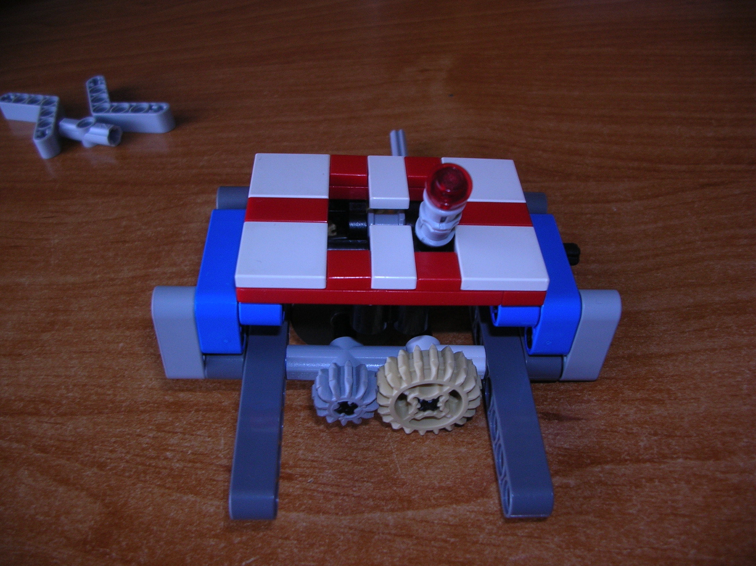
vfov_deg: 40.6
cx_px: 378
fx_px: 764
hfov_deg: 52.7
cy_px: 283
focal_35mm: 35
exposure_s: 1/60.1
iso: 50
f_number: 2.8
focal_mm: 5.8
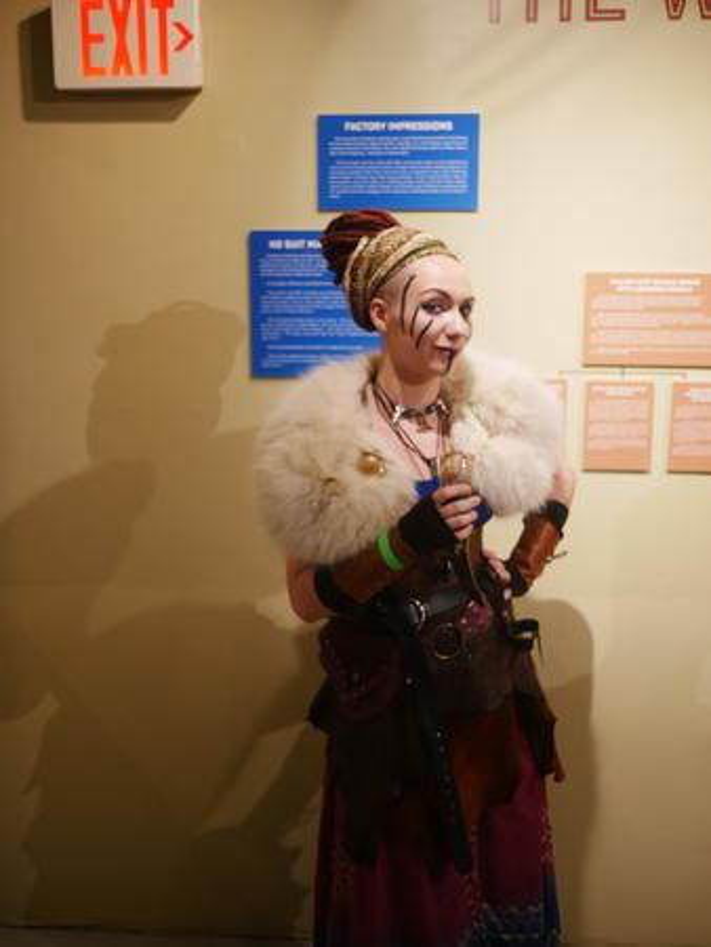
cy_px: 474
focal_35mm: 40
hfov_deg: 36.0
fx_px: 1094
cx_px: 356
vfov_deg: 46.8
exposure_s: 1/60
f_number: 1.7
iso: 500
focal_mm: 20
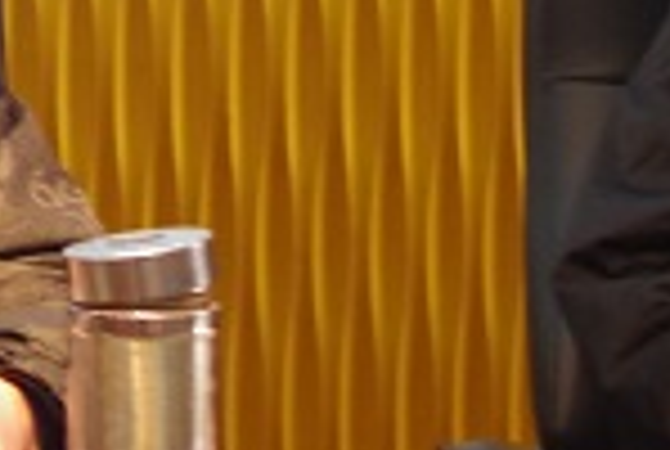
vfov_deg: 5.0
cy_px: 16
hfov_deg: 7.2
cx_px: -414
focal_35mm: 278
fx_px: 5184
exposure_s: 1/13
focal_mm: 50
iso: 1600
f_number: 5.6
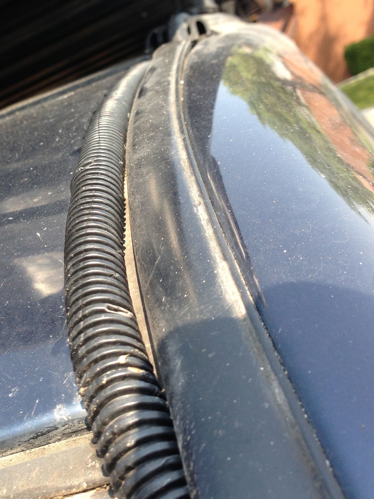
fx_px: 735
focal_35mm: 51
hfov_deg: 28.3
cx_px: 115
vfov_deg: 37.4
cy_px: 202
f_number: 2.4
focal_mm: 4.13
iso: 50
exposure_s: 1/323
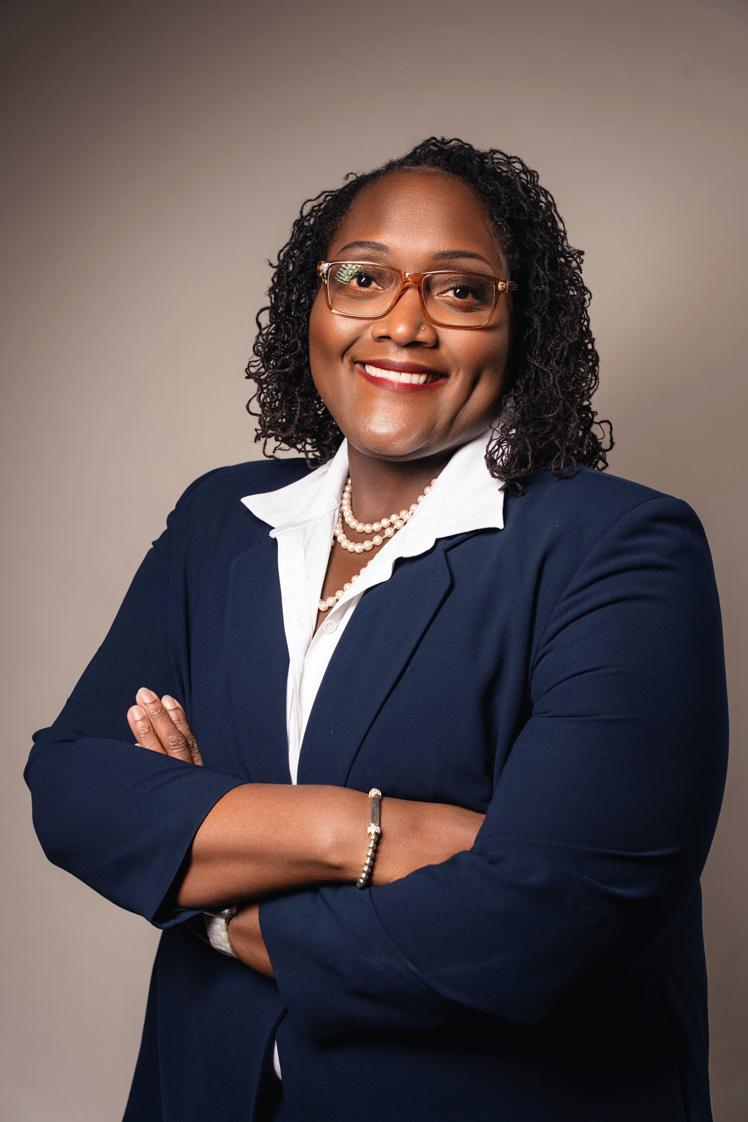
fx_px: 1462
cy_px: 561
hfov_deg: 28.7
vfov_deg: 42.0
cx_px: 374
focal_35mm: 47
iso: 250
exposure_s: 1/250
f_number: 5
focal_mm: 46.9
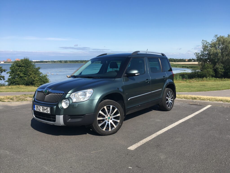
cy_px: 86
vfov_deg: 48.2
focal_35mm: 29
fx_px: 193
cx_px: 115
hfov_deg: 61.7
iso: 25
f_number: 2.2
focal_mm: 4.15
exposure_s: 1/1538
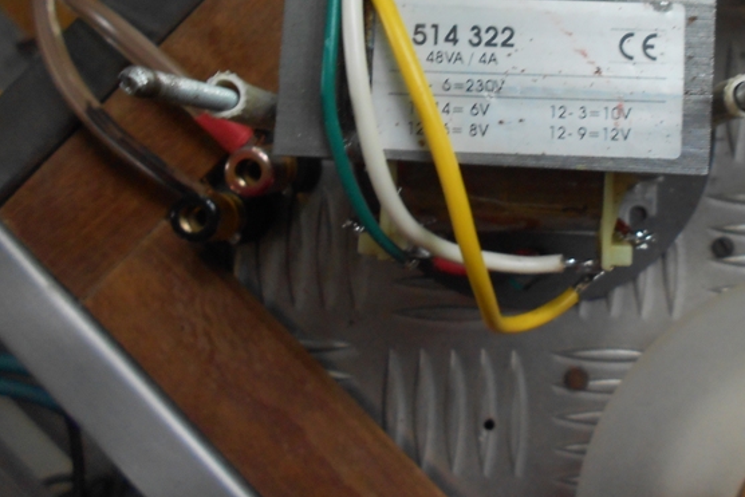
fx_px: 869
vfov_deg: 31.2
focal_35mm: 42
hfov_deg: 44.8
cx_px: 557
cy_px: 111
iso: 200
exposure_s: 1/30
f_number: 3.2
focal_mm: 4.6
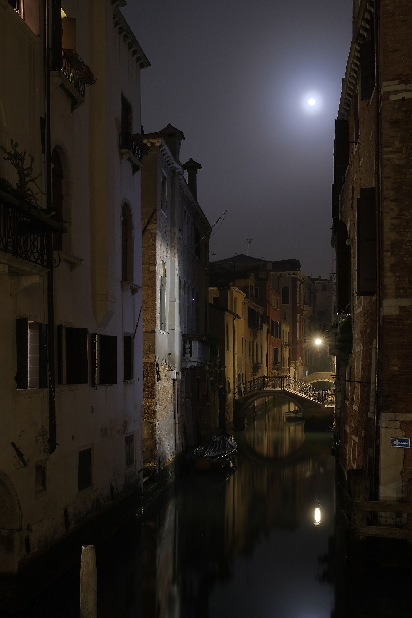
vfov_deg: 54.4
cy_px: 309
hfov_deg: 37.9
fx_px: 601
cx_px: 206
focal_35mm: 35
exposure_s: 20
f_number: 11
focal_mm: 23
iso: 400
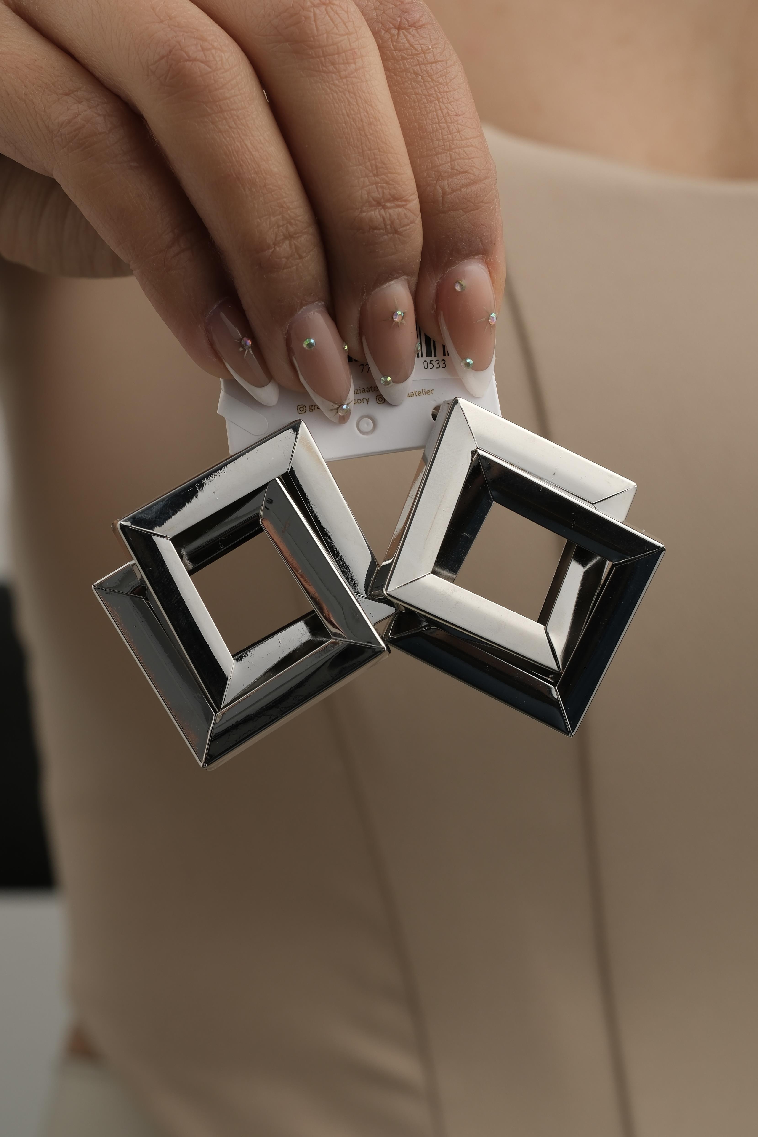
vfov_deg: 17.1
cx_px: 379
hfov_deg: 11.4
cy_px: 568
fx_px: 3789
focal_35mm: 120
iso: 160
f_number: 9
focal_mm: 80
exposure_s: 1/200
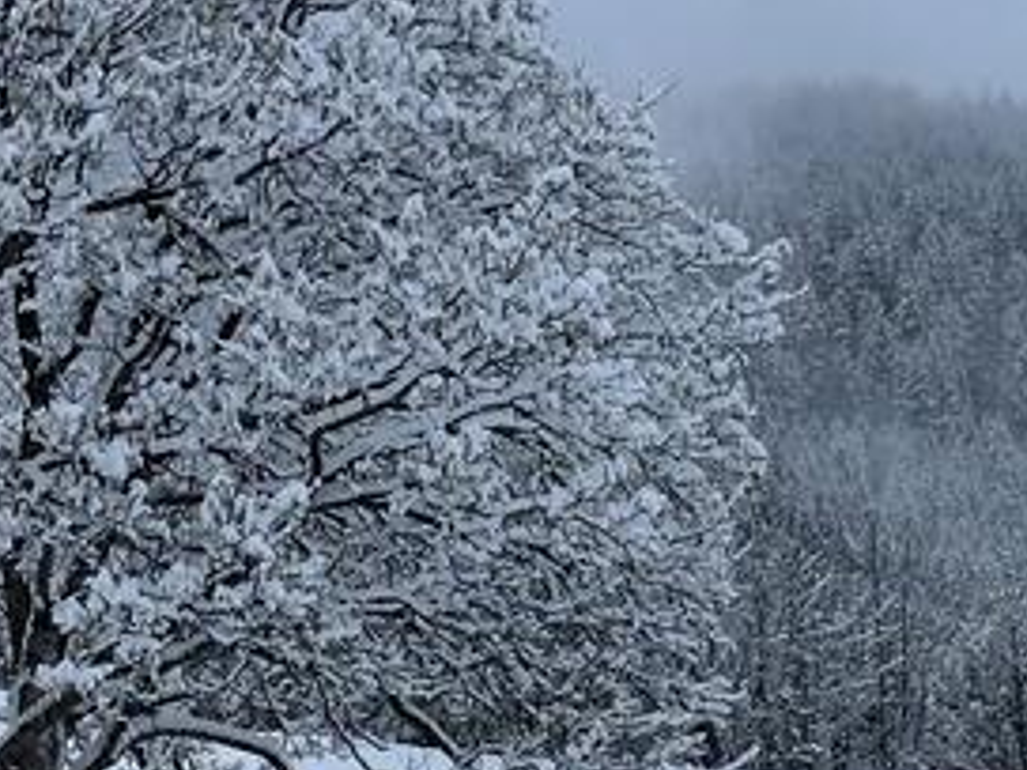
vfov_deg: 8.2
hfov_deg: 10.7
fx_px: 5400
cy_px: 530
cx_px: -87
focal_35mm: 182
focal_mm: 6.86
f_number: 1.78
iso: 64
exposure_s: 1/1695
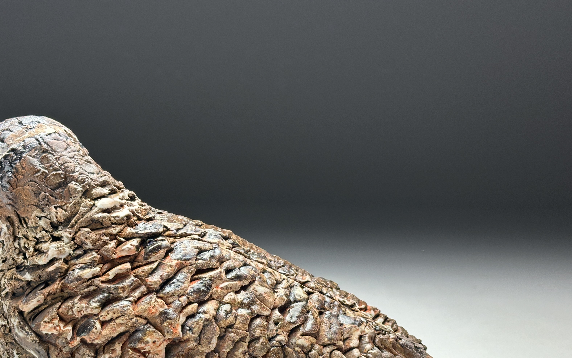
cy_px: 259
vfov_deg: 19.9
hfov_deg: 31.4
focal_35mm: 65
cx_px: 215
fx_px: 1013
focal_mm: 6.86
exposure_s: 1/100
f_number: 1.78
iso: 80
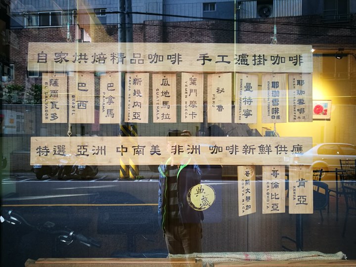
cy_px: 134
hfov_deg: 65.3
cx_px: 178
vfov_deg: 51.4
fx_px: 278
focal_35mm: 27
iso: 160
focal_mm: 4.5
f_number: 2.2
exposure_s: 1/40
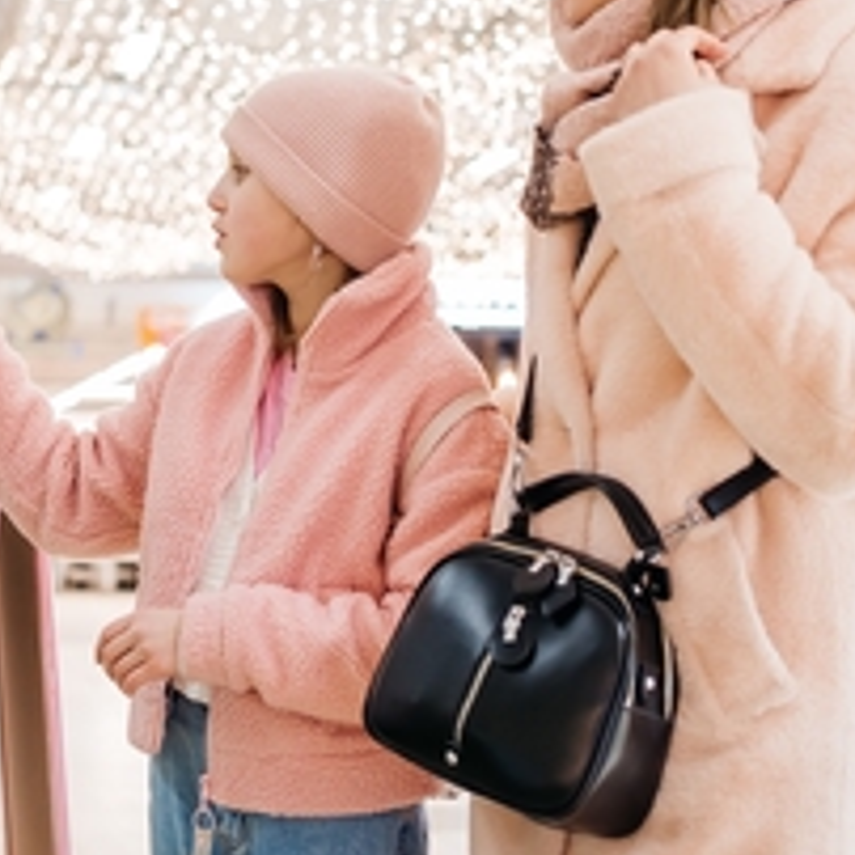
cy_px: 256
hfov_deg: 22.1
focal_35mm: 78
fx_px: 2180
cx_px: 307
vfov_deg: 22.1
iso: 1600
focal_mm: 35
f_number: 2.2
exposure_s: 1/250
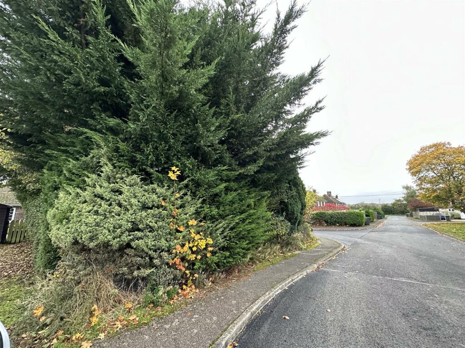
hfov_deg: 102.1
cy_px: 174
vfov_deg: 85.7
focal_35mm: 14
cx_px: 232
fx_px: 188
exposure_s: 1/99
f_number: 2.2
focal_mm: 2.22
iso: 250
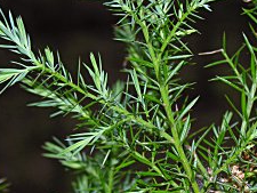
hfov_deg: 12.6
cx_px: 191
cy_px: 43
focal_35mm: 156
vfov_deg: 9.5
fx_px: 1159
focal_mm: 19.8
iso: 50
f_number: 3.4
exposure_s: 1/125
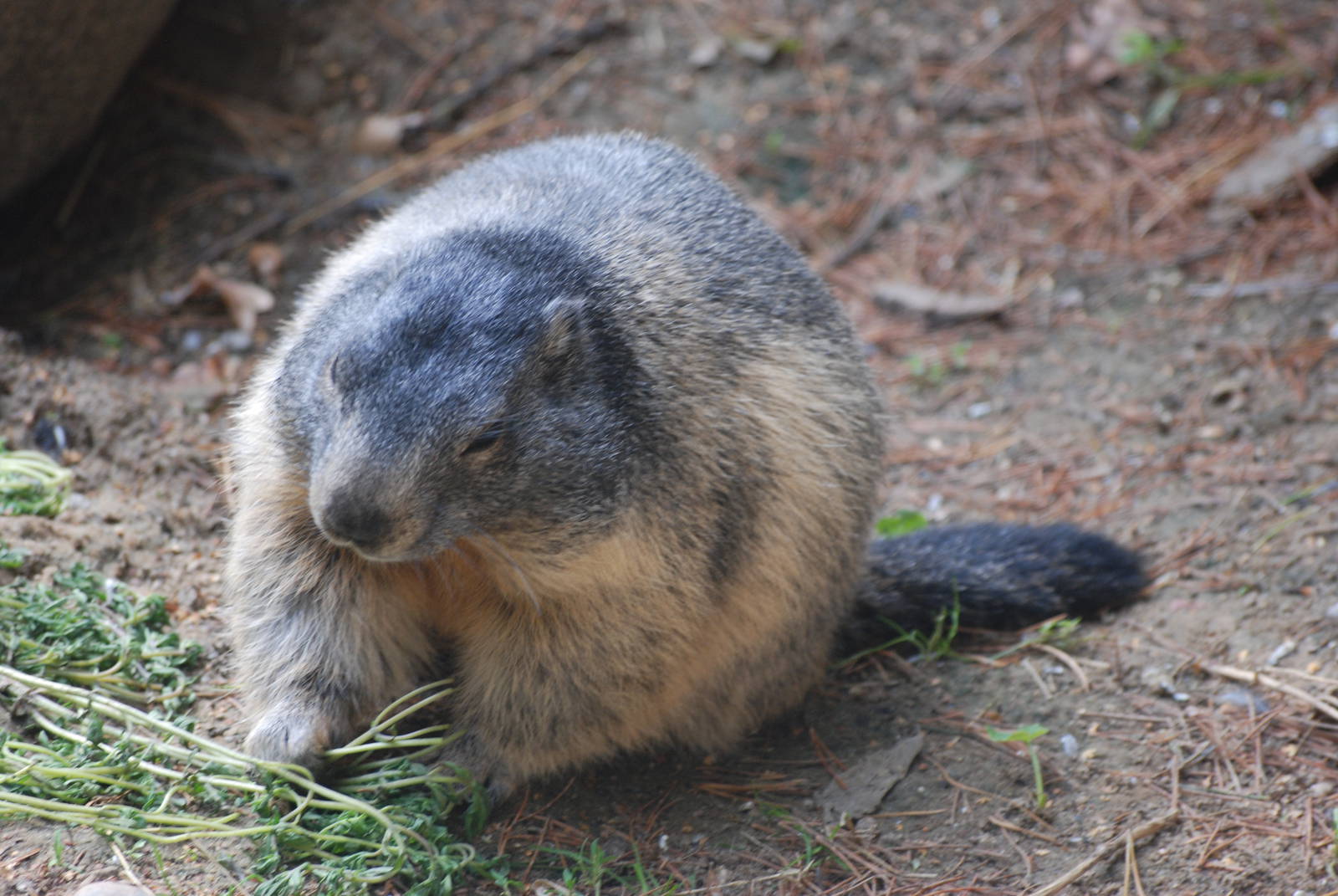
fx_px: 12279
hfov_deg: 6.2
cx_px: 669
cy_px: 448
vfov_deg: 4.2
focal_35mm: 330
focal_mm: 220
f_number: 5.3
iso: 400
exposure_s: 1/160
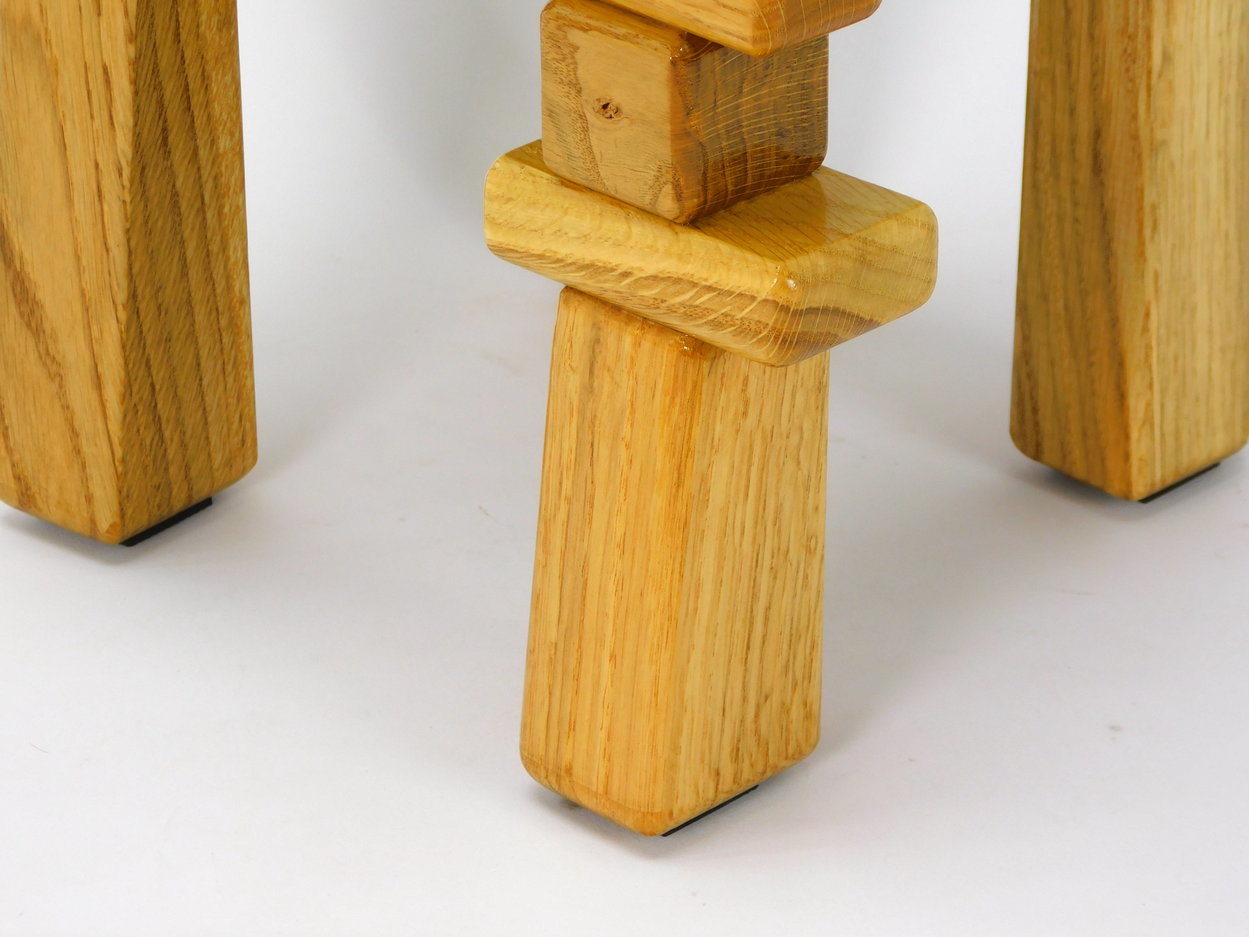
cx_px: 624
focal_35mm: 134
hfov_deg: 14.7
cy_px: 468
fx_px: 4835
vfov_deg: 11.1
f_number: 5
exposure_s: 1/50
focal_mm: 23.7
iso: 125
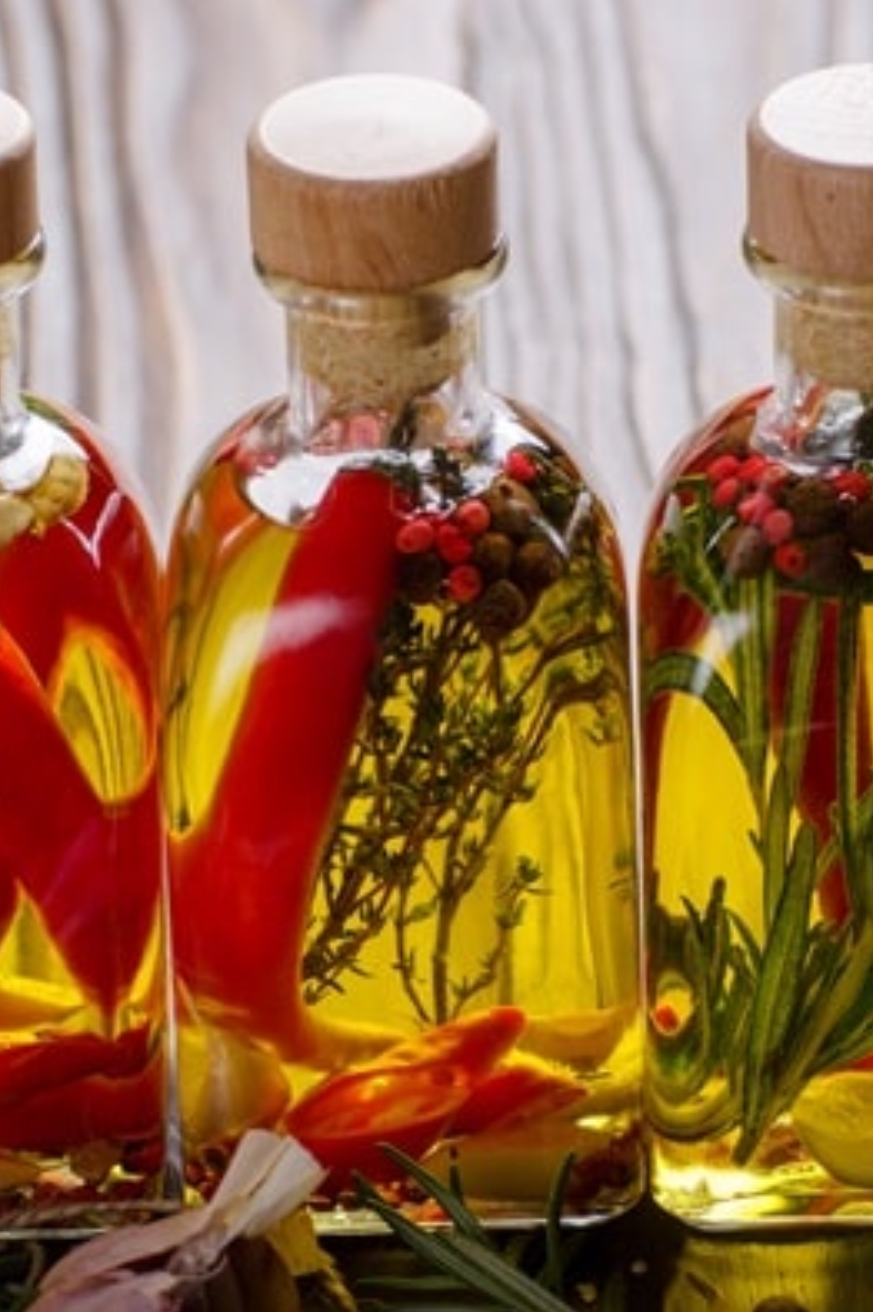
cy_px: 654
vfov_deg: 8.2
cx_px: 317
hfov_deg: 5.5
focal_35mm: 251
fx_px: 9145
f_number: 7.1
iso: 100
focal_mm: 110
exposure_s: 1/250
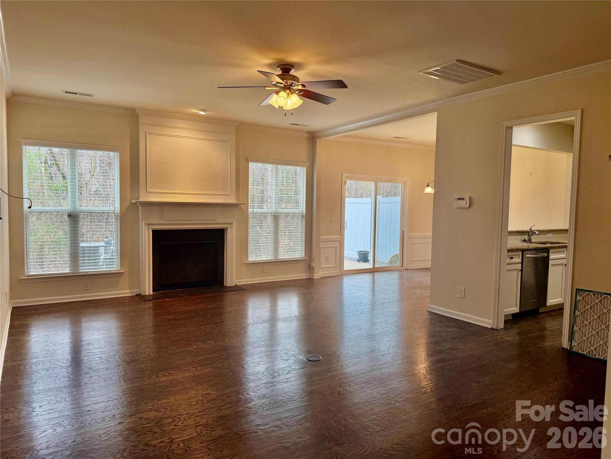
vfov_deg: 56.8
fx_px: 424
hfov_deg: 71.6
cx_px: 306
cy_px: 230
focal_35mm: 24
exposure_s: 1/158
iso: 125
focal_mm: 6.76
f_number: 1.78
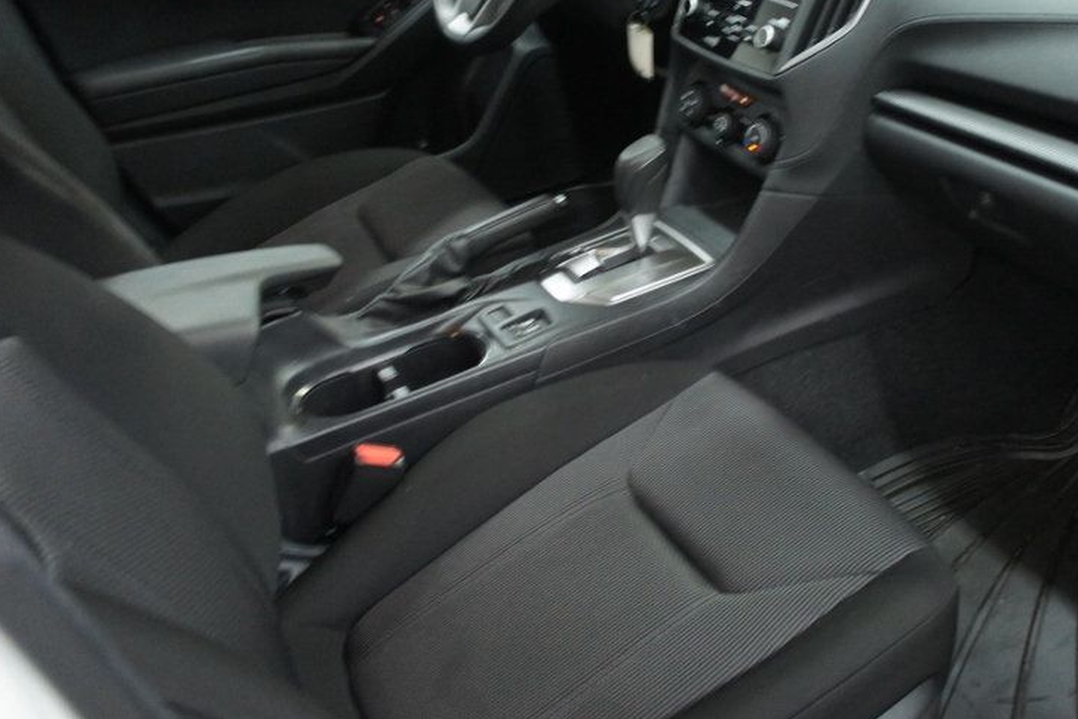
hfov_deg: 49.6
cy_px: 232
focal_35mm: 38
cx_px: 738
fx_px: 1138
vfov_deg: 34.7
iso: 1600
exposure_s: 1/30
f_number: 3.5
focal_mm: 18
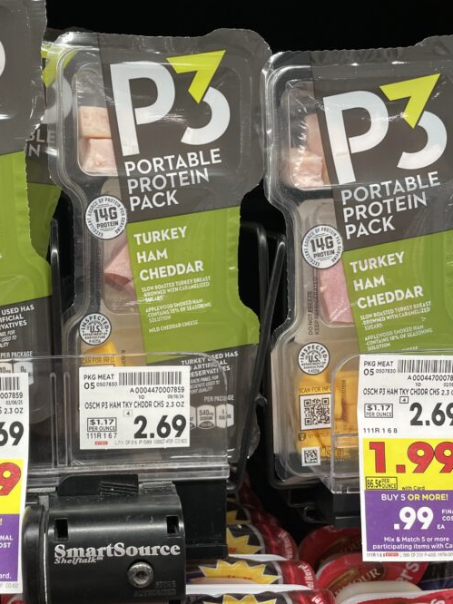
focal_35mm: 40
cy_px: 314
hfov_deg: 35.2
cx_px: 119
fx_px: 698
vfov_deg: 46.8
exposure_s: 1/121
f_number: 1.6
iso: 125
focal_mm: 4.2
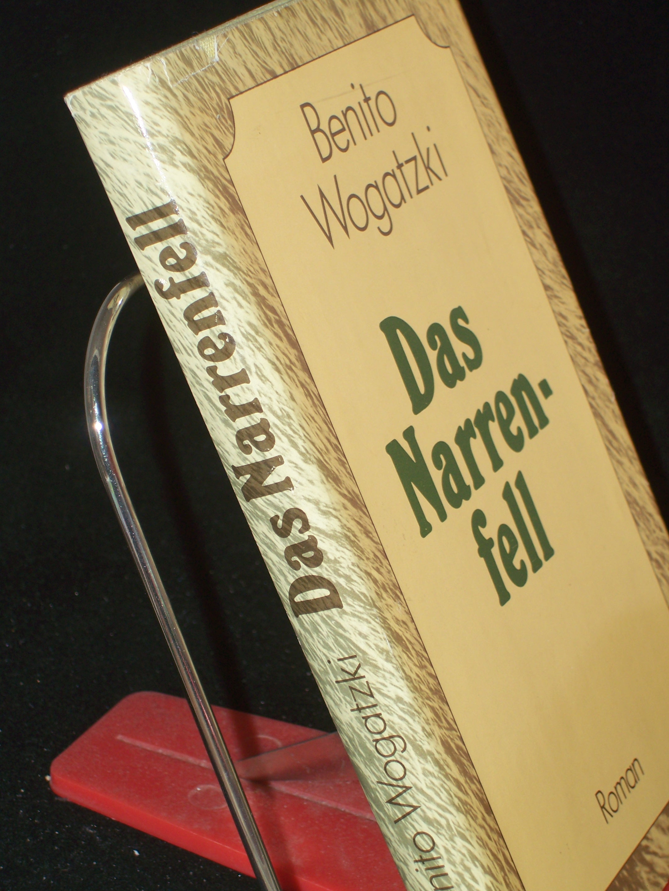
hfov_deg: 14.5
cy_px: 446
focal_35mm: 102
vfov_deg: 19.2
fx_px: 2625
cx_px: 334
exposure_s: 1/100
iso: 80
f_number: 4.6
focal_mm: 16.8
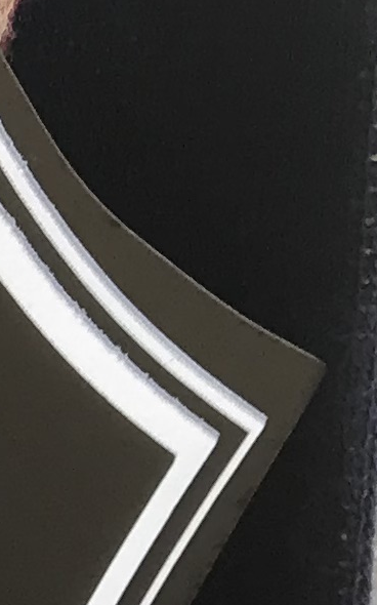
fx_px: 3342
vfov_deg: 10.0
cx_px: -1304
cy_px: 957
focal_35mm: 203
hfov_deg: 5.4
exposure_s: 1/108
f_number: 1.8
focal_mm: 3.99
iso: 20
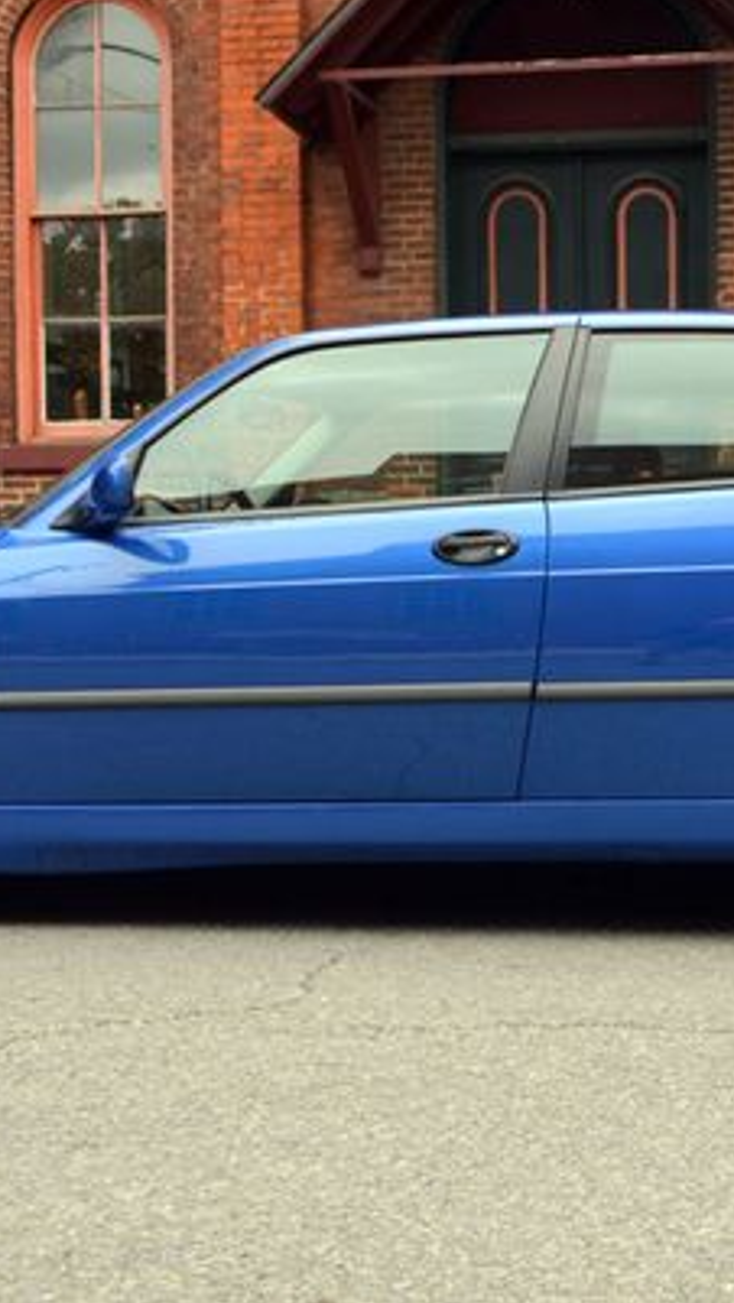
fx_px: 1900
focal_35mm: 55
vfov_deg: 37.8
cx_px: 529
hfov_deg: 21.7
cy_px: 621
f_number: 6.3
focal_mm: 22
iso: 200
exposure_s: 1/160
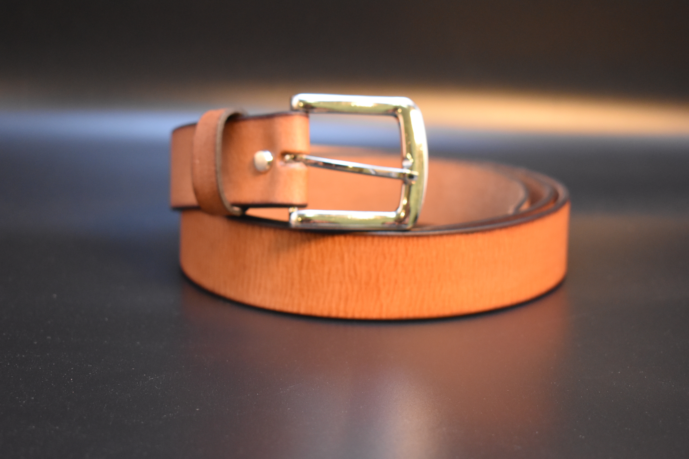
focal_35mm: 60
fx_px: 1148
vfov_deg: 22.6
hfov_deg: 33.4
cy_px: 230
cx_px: 344
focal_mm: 40
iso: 2200
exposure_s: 1/60
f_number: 5
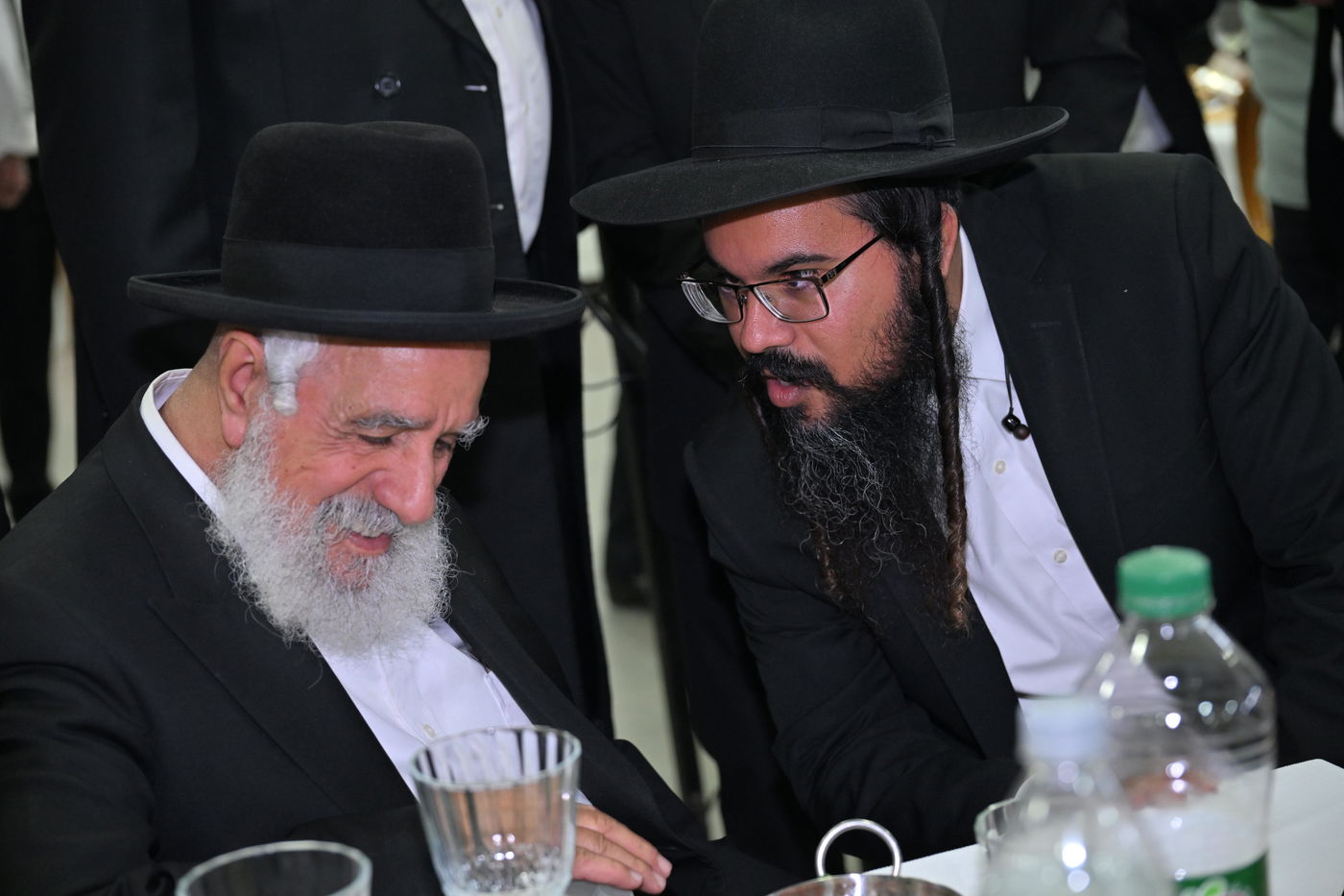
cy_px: 448
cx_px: 672
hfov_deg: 28.5
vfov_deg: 19.2
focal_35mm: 71
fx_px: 2650
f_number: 4
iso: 1250
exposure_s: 1/200
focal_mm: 71
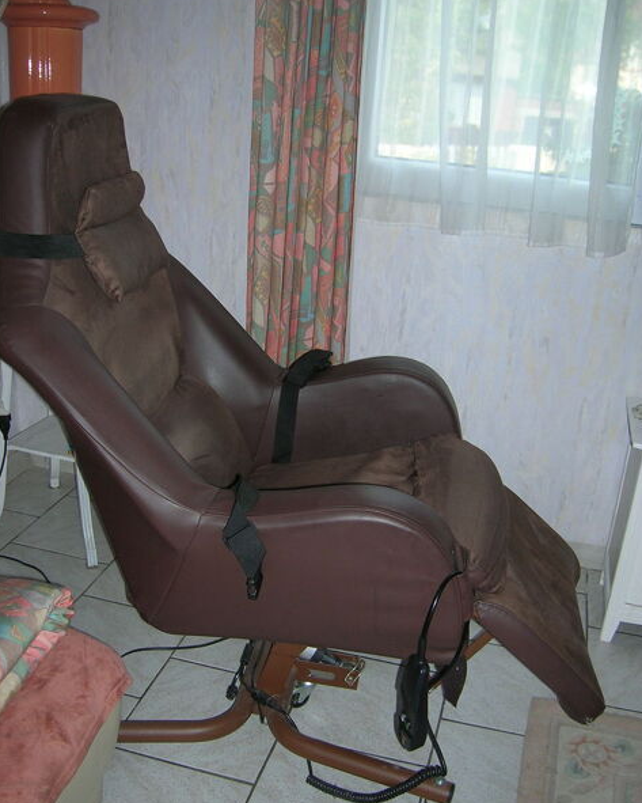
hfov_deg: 41.2
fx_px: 855
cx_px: 322
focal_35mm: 36
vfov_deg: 50.2
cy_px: 431
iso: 50
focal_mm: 5.7
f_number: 2.9
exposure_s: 1/60.1
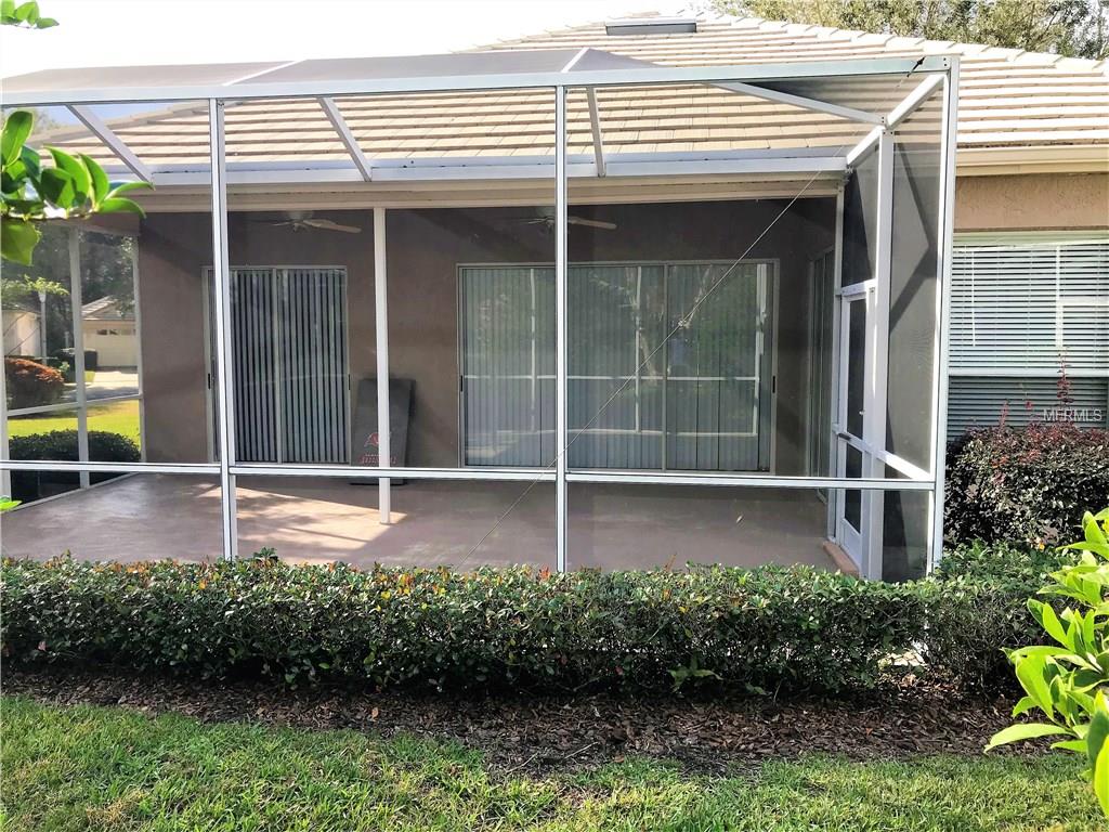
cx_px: 554
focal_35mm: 28
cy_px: 416
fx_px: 897
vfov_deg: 49.7
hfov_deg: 63.4
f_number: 1.8
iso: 20
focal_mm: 3.99
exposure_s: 1/504
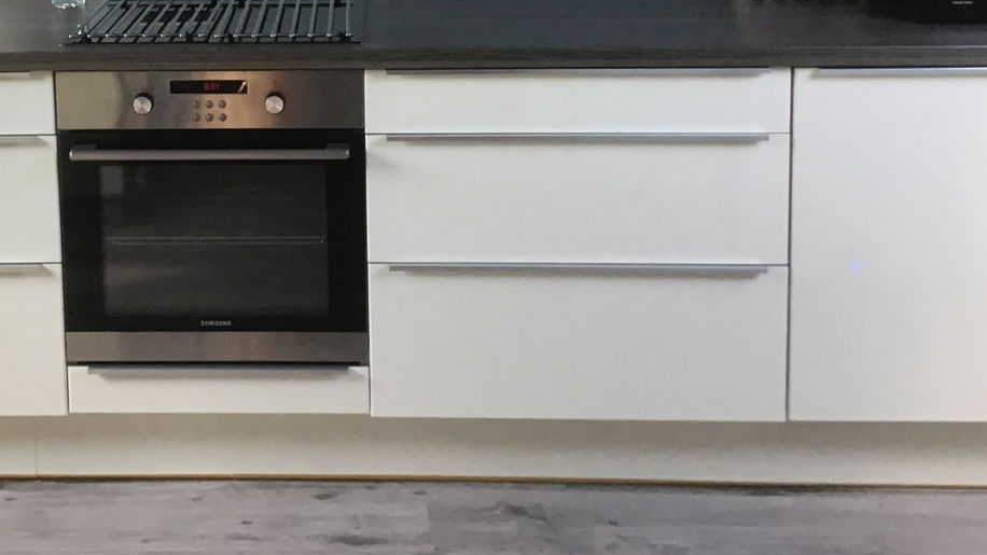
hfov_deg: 35.0
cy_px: -33
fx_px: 1544
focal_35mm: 59
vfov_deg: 19.6
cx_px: 293
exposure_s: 1/33
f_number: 2.4
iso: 32
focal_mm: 3.3
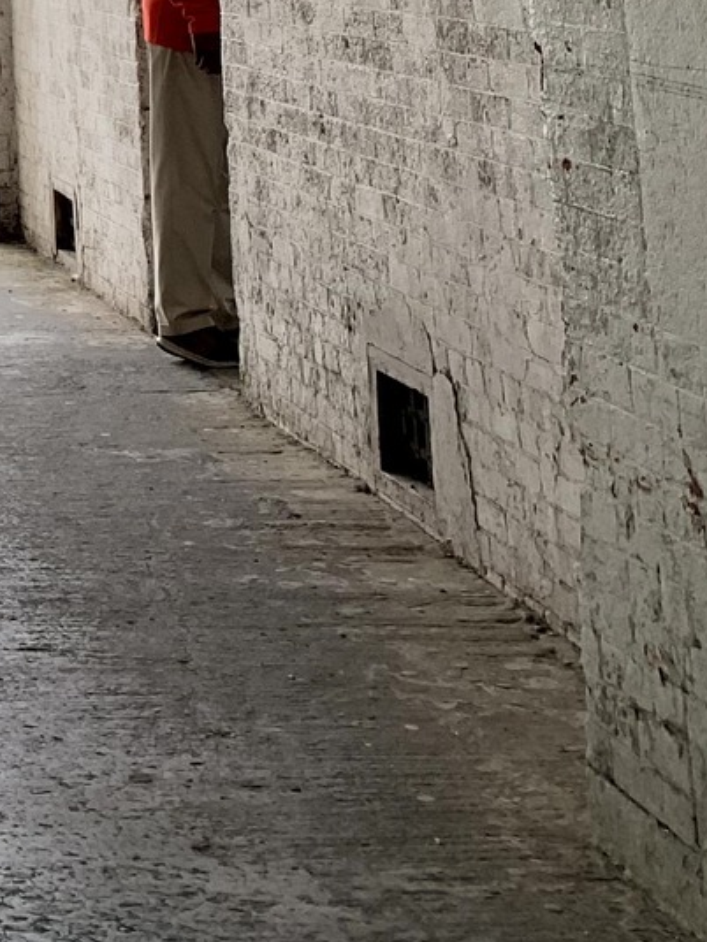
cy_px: -638
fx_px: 2642
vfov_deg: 17.3
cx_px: -482
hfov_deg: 13.9
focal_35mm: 97
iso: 32
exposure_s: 1/122
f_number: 1.8
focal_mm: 4.25
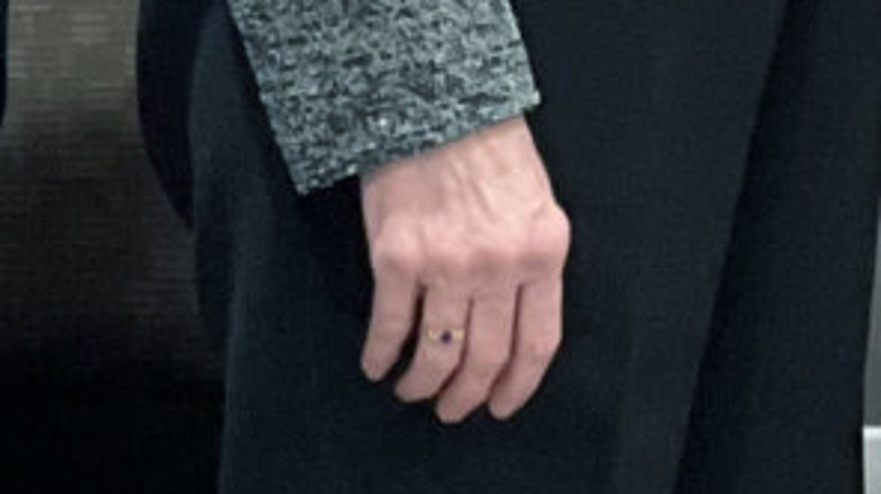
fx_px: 11275
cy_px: -1208
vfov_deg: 2.5
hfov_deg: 4.4
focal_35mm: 483
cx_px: 1333
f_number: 2.2
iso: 250
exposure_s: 1/40
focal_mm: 7.5
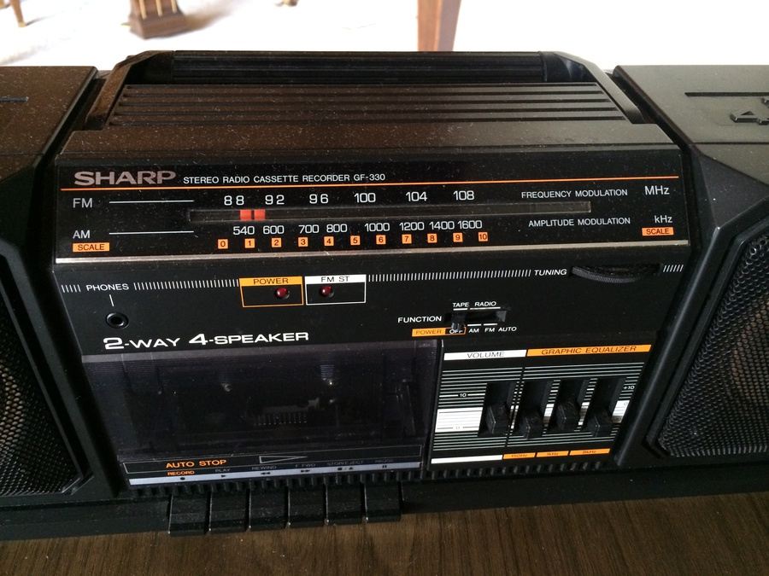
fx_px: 666
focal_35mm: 30
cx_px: 384
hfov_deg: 60.0
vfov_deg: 46.8
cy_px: 288
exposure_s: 1/15
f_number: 2.2
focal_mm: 4.12
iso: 320
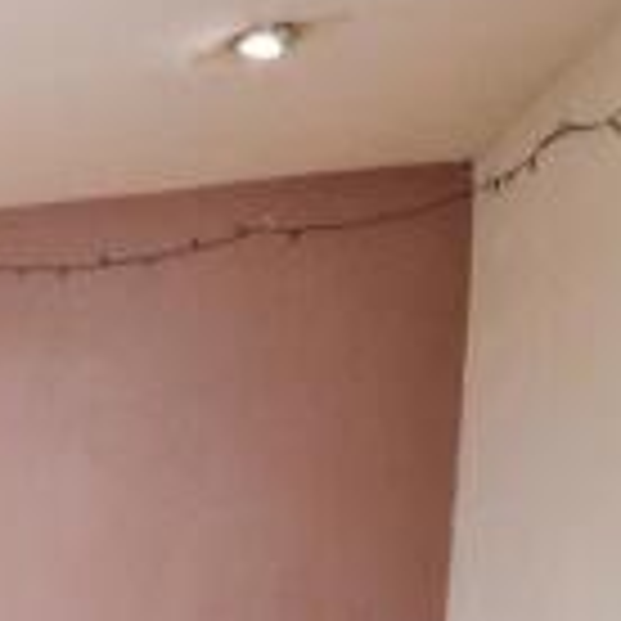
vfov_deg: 36.7
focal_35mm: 44
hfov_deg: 24.1
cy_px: 520
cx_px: -423
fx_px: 893
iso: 1600
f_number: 13
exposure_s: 1/25
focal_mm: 10
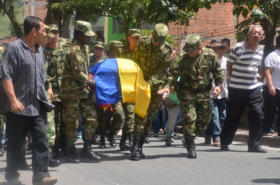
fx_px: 605
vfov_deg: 17.4
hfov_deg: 26.0
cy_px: 92
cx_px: 140
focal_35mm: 78
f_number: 8
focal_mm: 52
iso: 160
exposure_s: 1/250
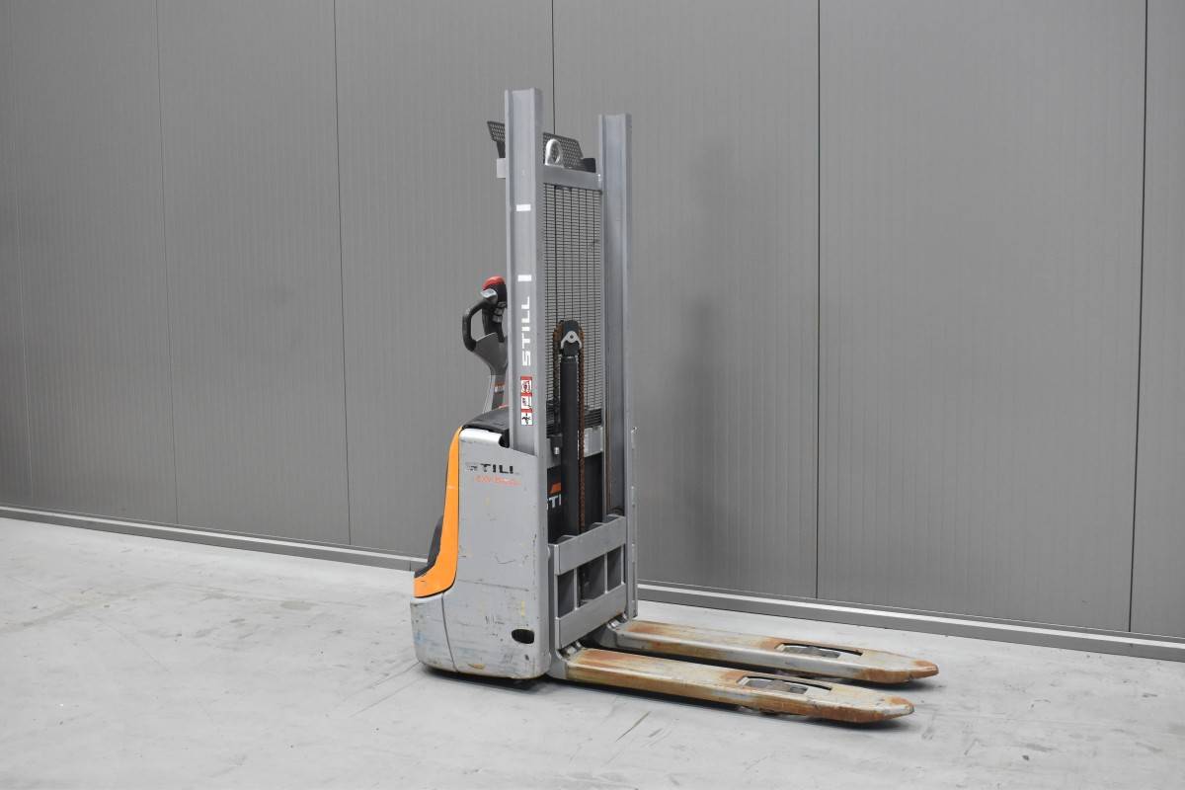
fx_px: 1185
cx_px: 592
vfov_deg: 36.9
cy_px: 395
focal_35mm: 36
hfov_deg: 53.1
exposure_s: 1/60
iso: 2000
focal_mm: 24
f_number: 5.6
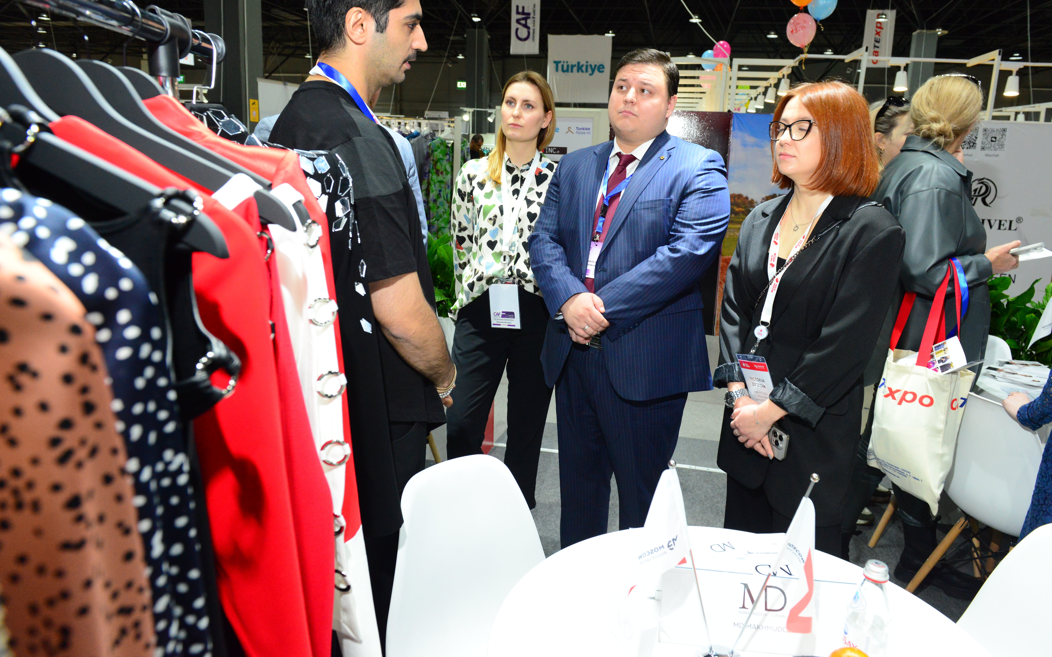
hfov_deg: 72.5
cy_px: 302
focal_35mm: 25
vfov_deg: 49.2
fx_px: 717
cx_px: 534
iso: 3200
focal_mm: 24
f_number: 5.6
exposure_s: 1/125
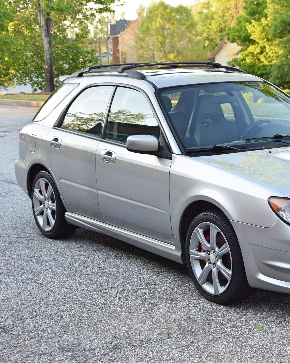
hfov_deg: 20.3
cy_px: 182
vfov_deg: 25.5
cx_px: 233
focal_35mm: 75
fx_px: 802
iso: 400
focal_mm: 35
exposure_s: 1/125
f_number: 5.6
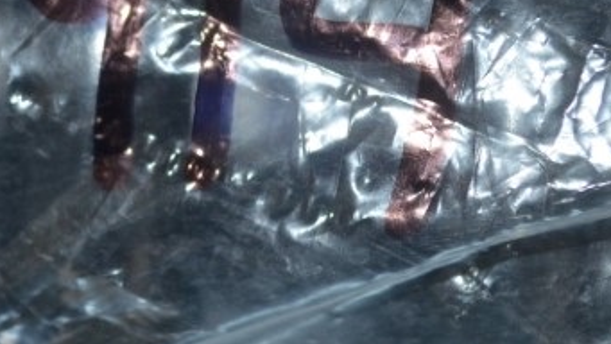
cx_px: -2
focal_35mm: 128
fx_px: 2074
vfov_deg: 9.5
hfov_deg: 16.4
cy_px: 161
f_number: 4
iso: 500
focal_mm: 24
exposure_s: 1/60
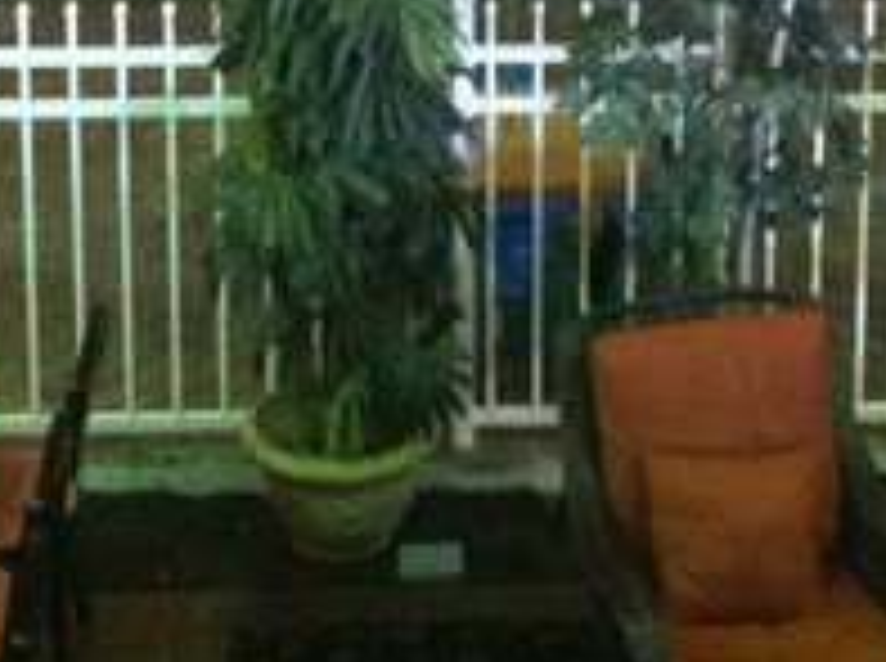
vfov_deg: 10.1
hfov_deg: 13.9
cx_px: 580
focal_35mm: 142
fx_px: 3628
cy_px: -317
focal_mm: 3.85
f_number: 2.8
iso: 500
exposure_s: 1/15
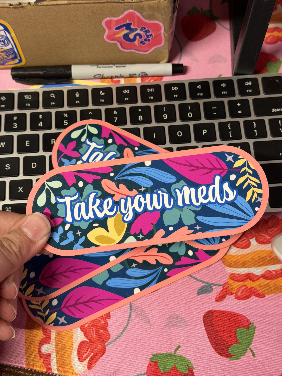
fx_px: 521
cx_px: 141
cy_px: 188
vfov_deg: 39.7
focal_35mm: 48
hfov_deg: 30.3
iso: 160
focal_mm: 6.76
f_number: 1.78
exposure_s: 1/60
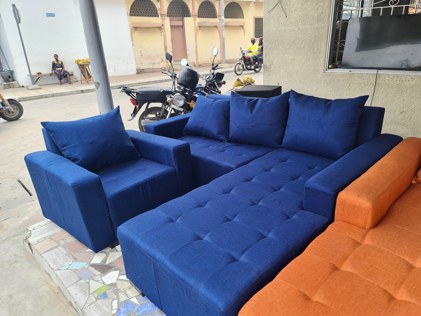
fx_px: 304
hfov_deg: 69.4
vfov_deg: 54.9
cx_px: 210
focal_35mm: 25
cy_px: 158
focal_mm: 7
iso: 50
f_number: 1.8
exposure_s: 1/154
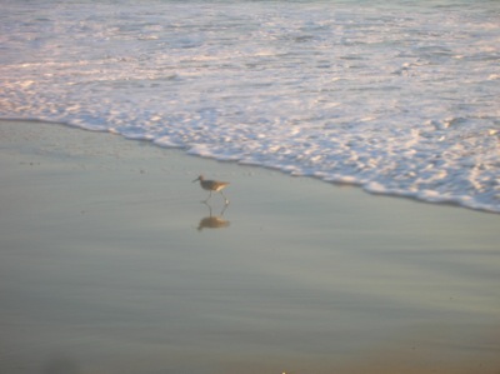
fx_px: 1472
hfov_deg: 19.3
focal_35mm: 102
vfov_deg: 14.5
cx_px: 250
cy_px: 187
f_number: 8.2
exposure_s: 1/37.3
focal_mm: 17.1
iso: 50
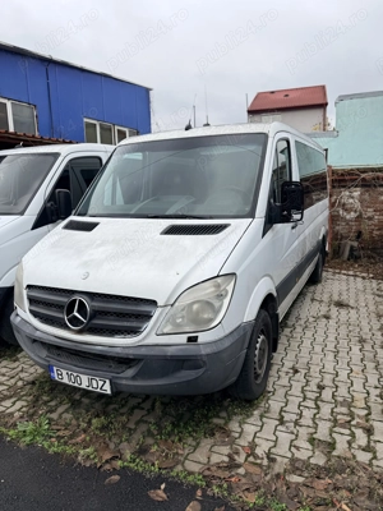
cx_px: 192
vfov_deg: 71.6
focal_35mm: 24
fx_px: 354
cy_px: 256
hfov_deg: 56.8
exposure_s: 1/1005
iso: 80
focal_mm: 6.76
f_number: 1.78
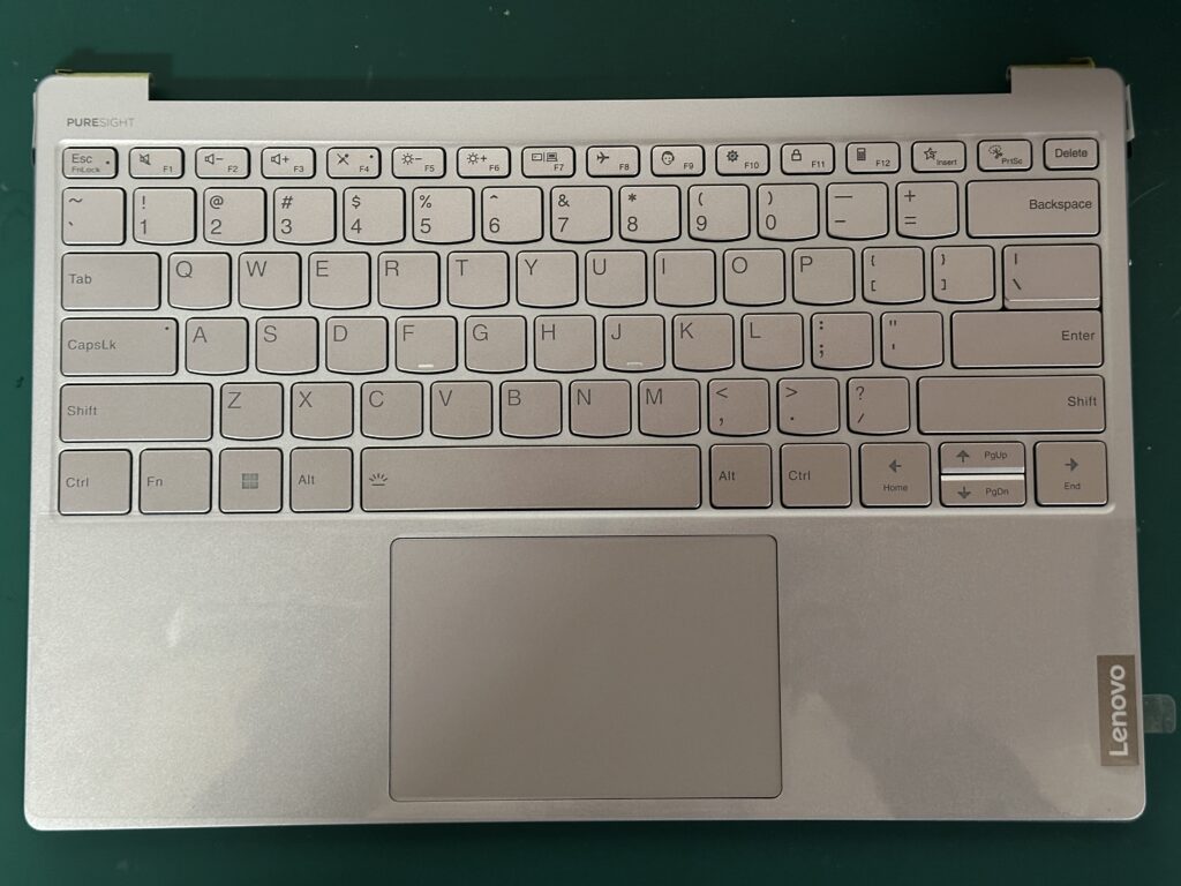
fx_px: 1638
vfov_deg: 30.3
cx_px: 590
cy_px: 443
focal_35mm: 48
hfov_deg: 39.7
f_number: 1.78
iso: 500
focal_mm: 6.86
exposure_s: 1/33
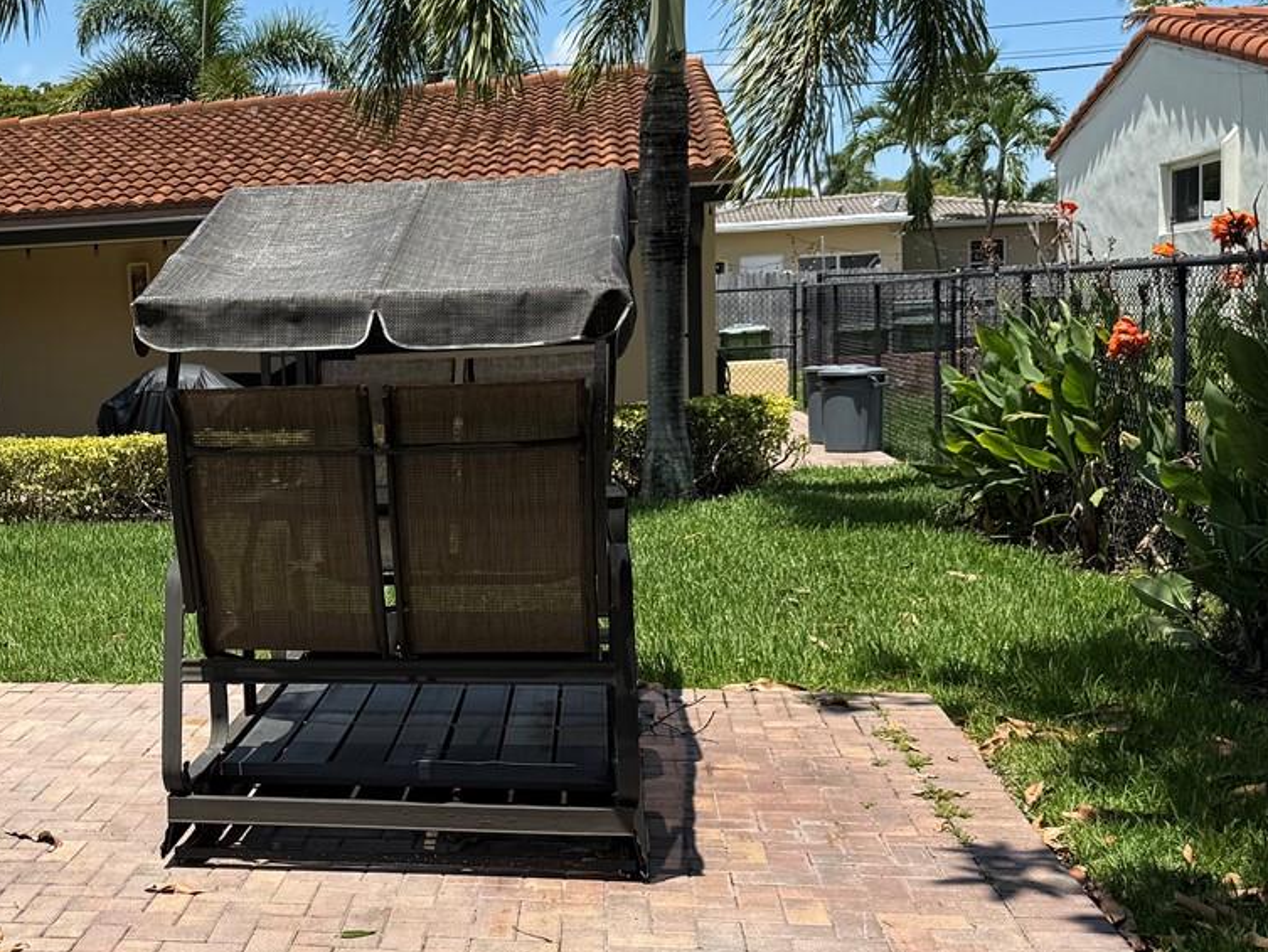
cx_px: 180
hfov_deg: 35.7
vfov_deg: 28.6
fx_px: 1868
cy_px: 519
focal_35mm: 51
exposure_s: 1/4673
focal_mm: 6.76
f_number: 1.78
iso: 80
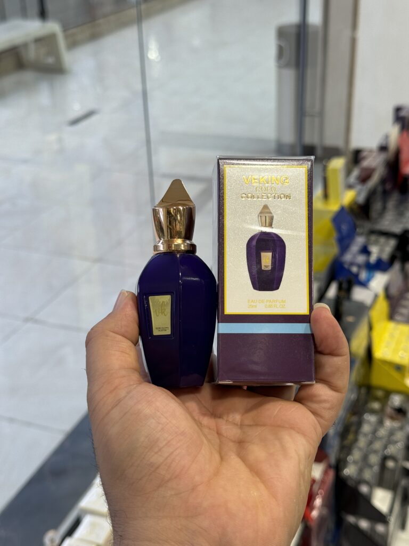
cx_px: 204
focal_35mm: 48
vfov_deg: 39.7
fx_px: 756
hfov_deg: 30.3
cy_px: 273
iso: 64
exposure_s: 1/100
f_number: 1.78
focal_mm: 6.86
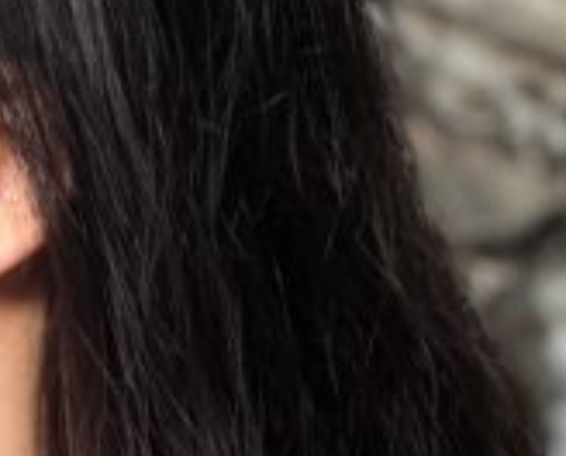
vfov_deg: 3.3
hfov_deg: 4.0
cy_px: 864
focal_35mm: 475
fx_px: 7976
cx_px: 835
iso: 250
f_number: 2.8
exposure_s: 1/121
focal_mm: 16.89
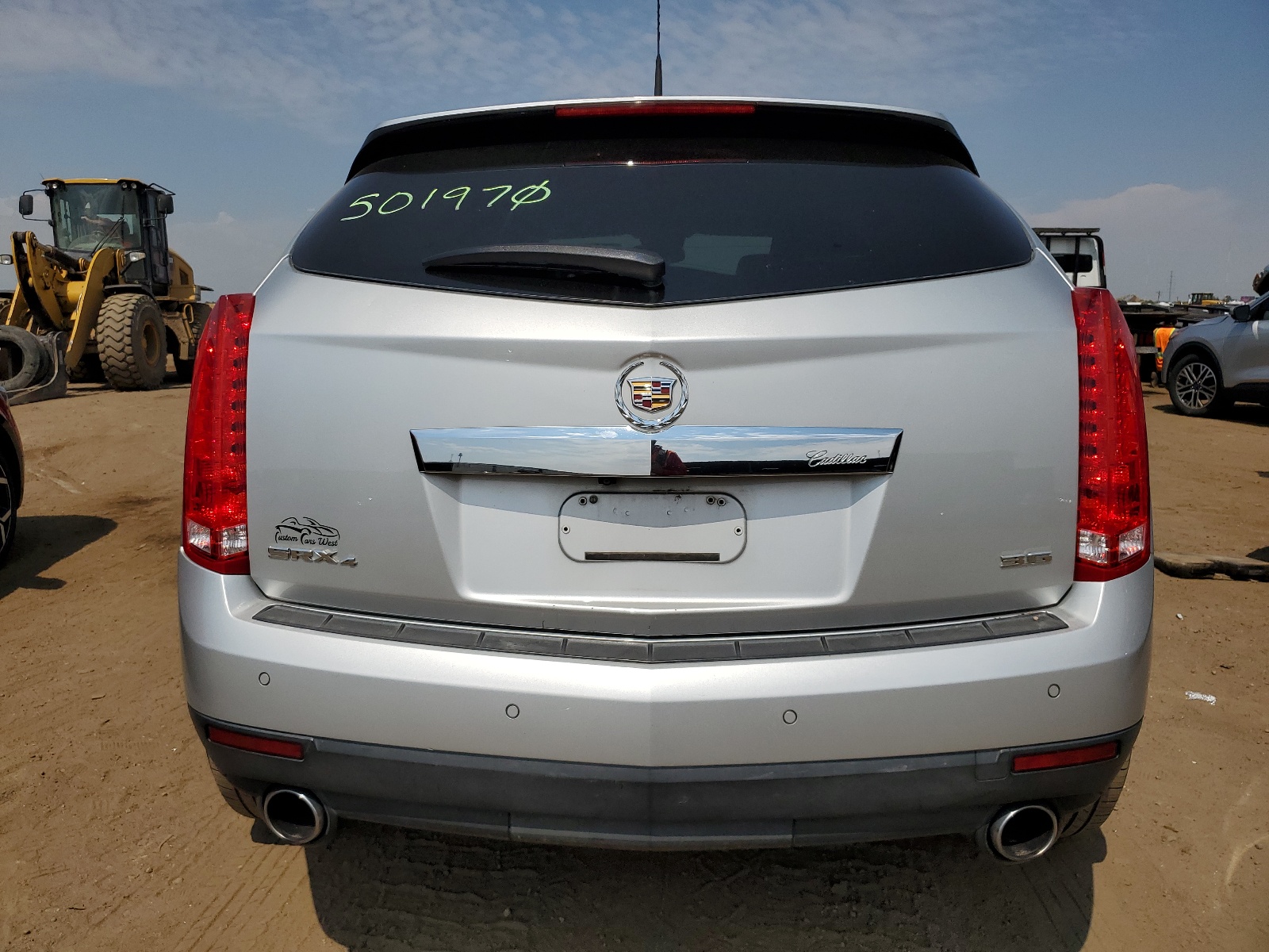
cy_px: 476
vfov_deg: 53.1
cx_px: 634
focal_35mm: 26
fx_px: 953
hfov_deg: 67.3
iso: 50
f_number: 1.5
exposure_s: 1/10000
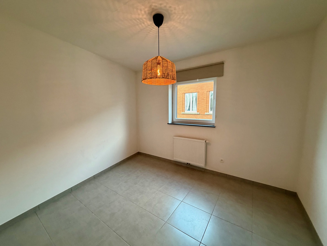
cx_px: 164
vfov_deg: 85.7
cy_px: 123
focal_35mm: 14
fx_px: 132
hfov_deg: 102.1
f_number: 2.2
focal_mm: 2.22
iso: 400
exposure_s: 1/60
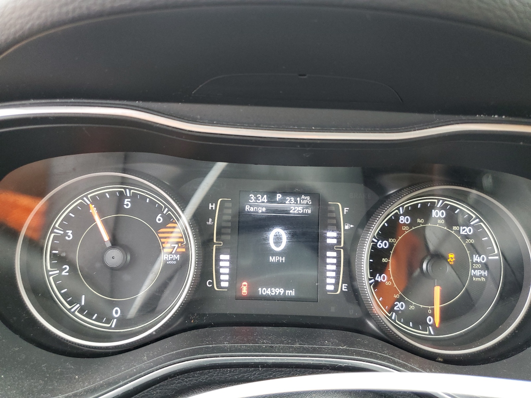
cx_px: 266
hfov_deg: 67.3
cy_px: 199
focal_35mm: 26
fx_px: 399
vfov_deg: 53.1
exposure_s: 1/60.2
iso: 132
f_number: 1.5
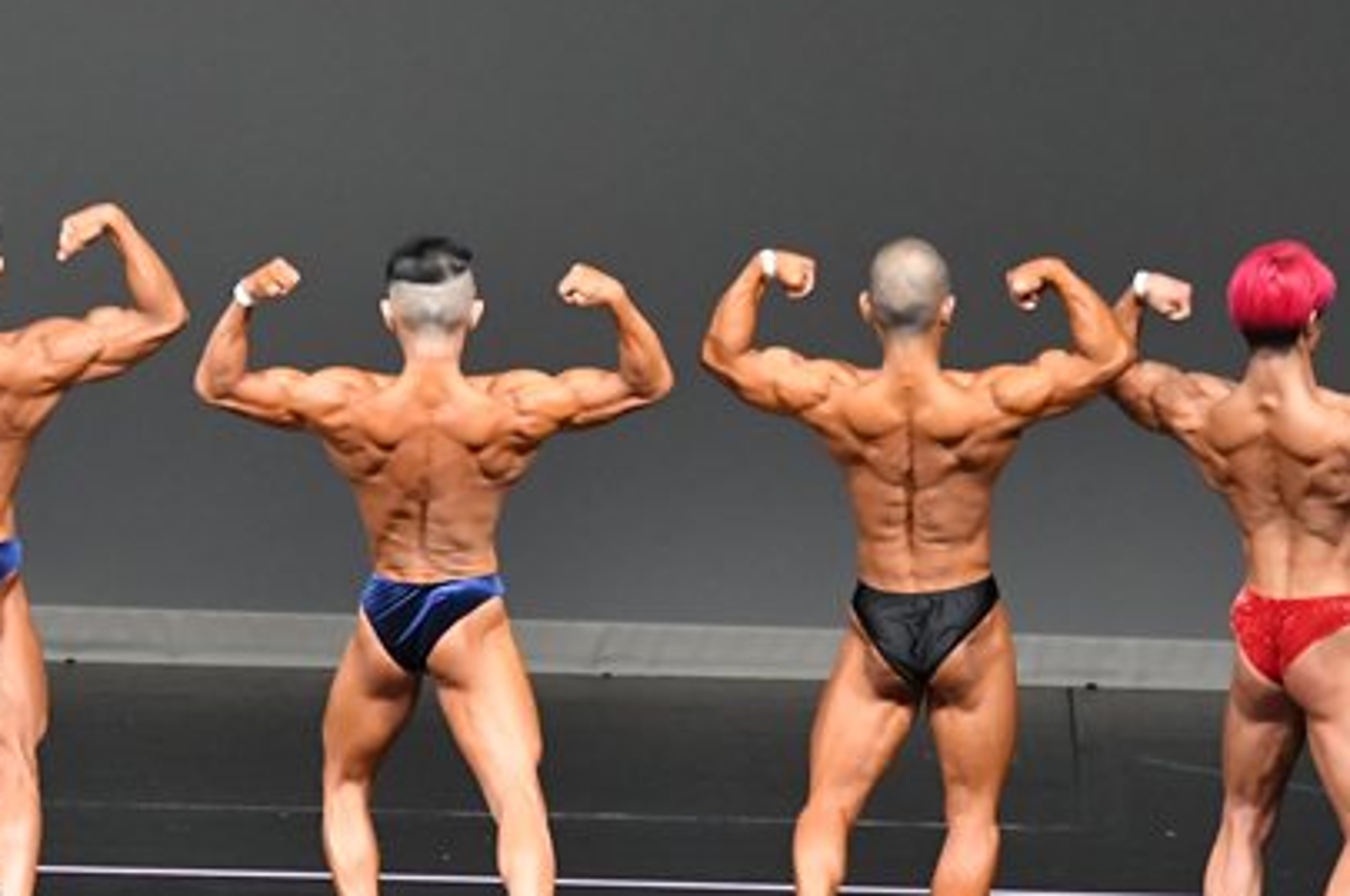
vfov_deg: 3.5
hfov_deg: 5.3
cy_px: 446
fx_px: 14495
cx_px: 362
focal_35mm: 387
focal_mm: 135
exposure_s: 1/400
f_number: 5.6
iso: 5000
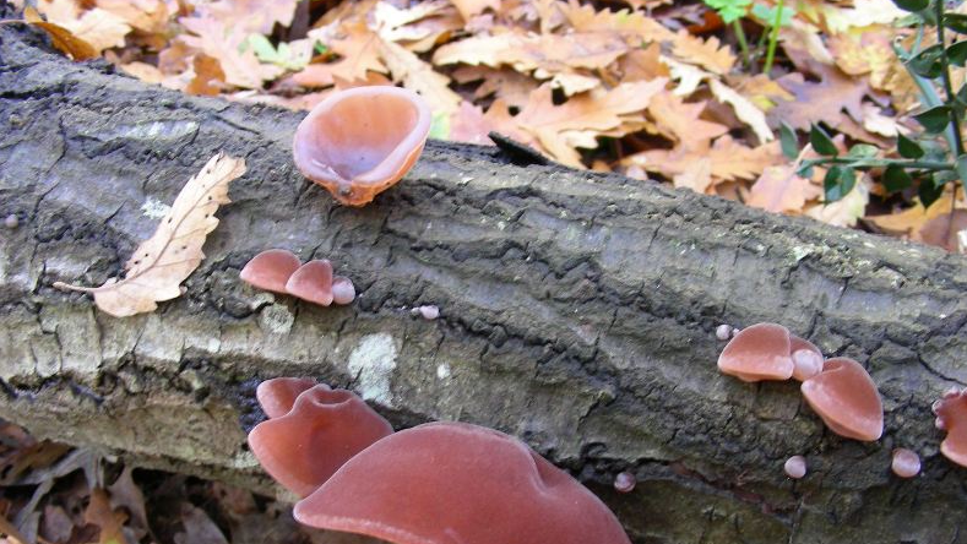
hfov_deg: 48.4
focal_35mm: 42
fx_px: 1077
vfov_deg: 28.2
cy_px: 352
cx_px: 489
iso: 50
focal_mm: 6.3
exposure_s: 1/4.6
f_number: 3.5
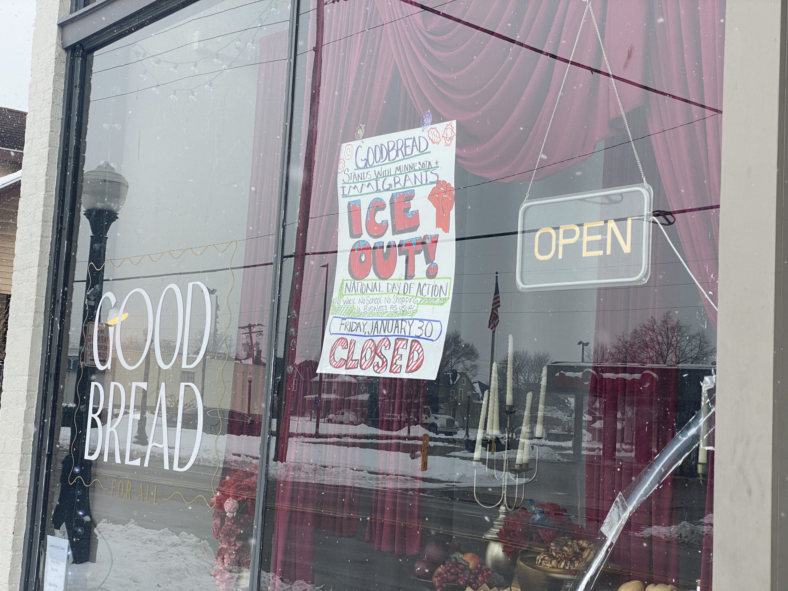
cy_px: 296
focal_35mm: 52
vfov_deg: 28.0
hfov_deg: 36.8
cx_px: 394
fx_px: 1184
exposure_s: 1/716
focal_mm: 6
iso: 20
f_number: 2
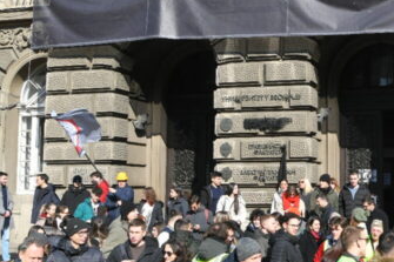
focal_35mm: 55
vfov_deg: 24.6
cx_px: 356
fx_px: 602
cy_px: 129
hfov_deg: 34.2
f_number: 8
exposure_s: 1/800
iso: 500
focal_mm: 24
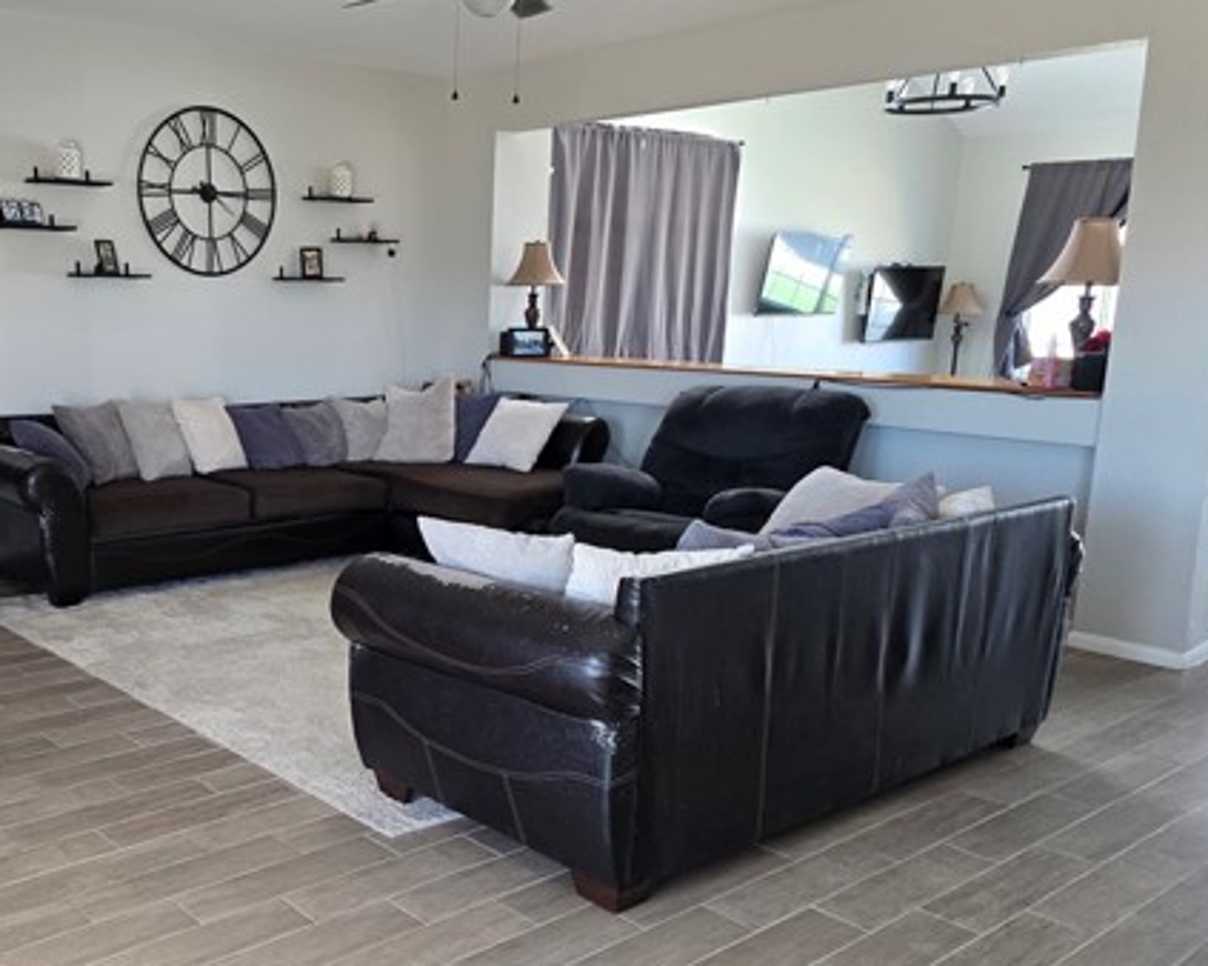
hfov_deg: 50.8
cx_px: 314
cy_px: 523
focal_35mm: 34
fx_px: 1215
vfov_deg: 43.3
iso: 200
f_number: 1.7
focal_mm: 6.3
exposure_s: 1/120
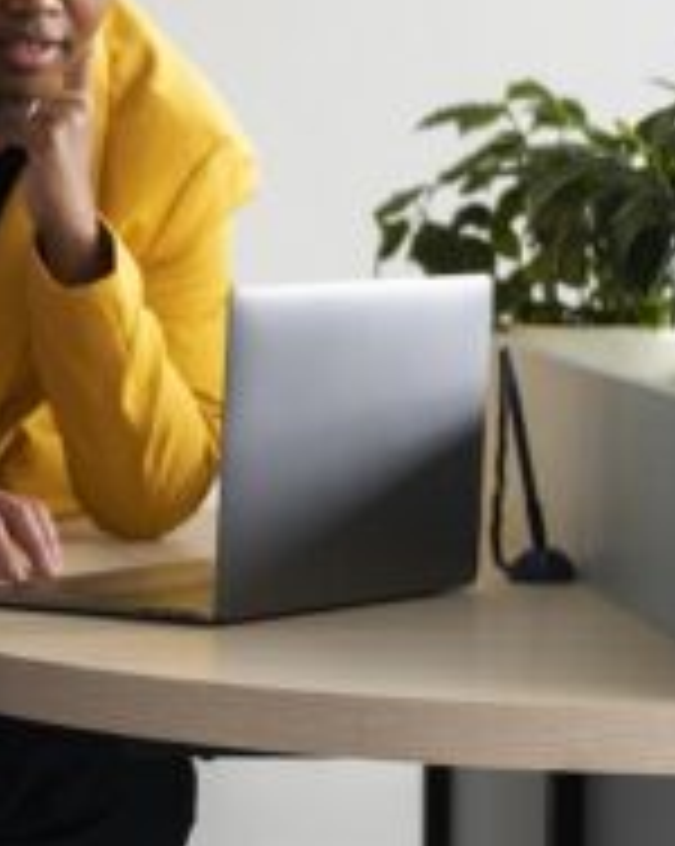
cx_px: -554
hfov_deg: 8.0
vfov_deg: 10.3
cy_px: 250
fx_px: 4677
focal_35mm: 187
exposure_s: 1/100
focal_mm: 50
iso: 400
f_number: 3.2
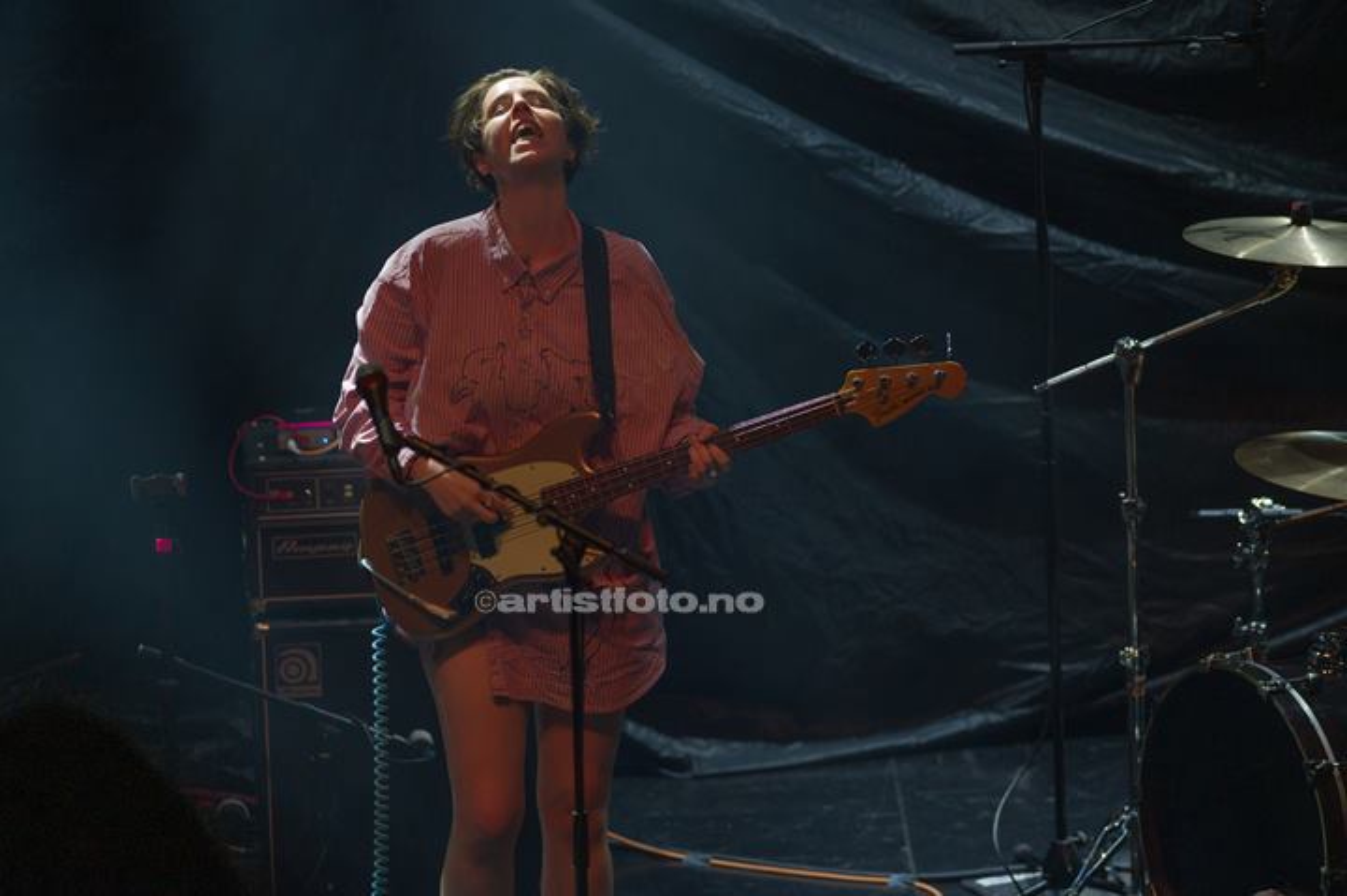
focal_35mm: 300
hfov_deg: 6.9
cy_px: 448
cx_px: 674
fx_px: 11217
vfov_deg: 4.6
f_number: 2.8
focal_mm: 300
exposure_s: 1/640
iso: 2000
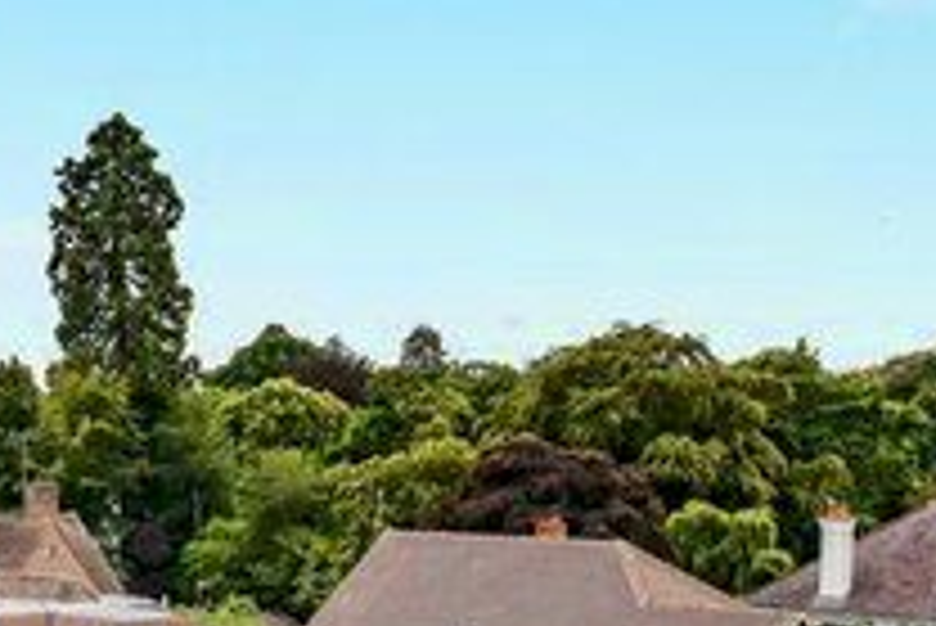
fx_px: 1925
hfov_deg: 23.9
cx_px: -288
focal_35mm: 74
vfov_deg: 18.1
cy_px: 583
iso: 320
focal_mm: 22
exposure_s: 1/60
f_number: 11
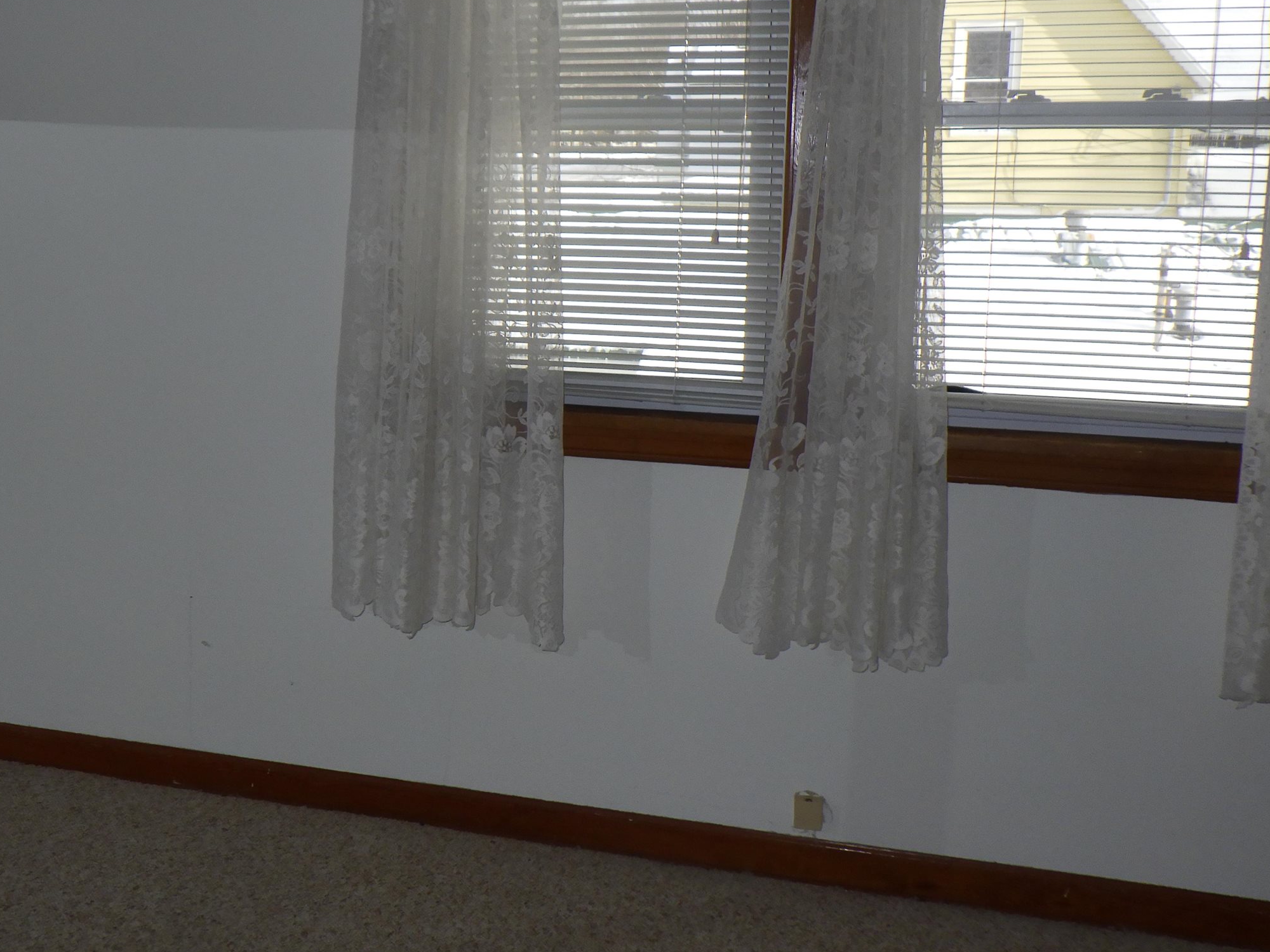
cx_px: 370
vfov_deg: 33.4
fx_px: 1578
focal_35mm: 43
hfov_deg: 42.9
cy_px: 356
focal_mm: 5
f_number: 4.2
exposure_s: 1/250
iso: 125
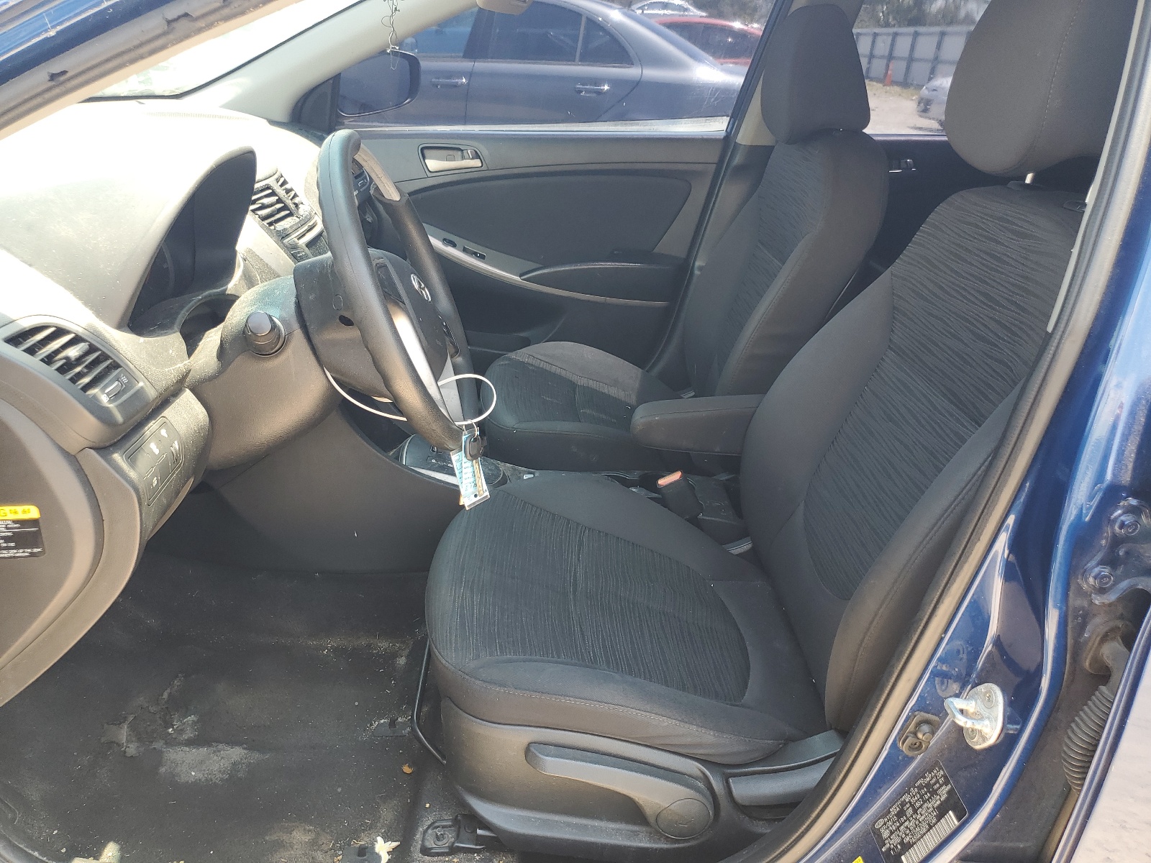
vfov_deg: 53.1
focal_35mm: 26
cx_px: 576
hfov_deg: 67.3
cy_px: 432
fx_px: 865
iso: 50
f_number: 1.5
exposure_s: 1/167
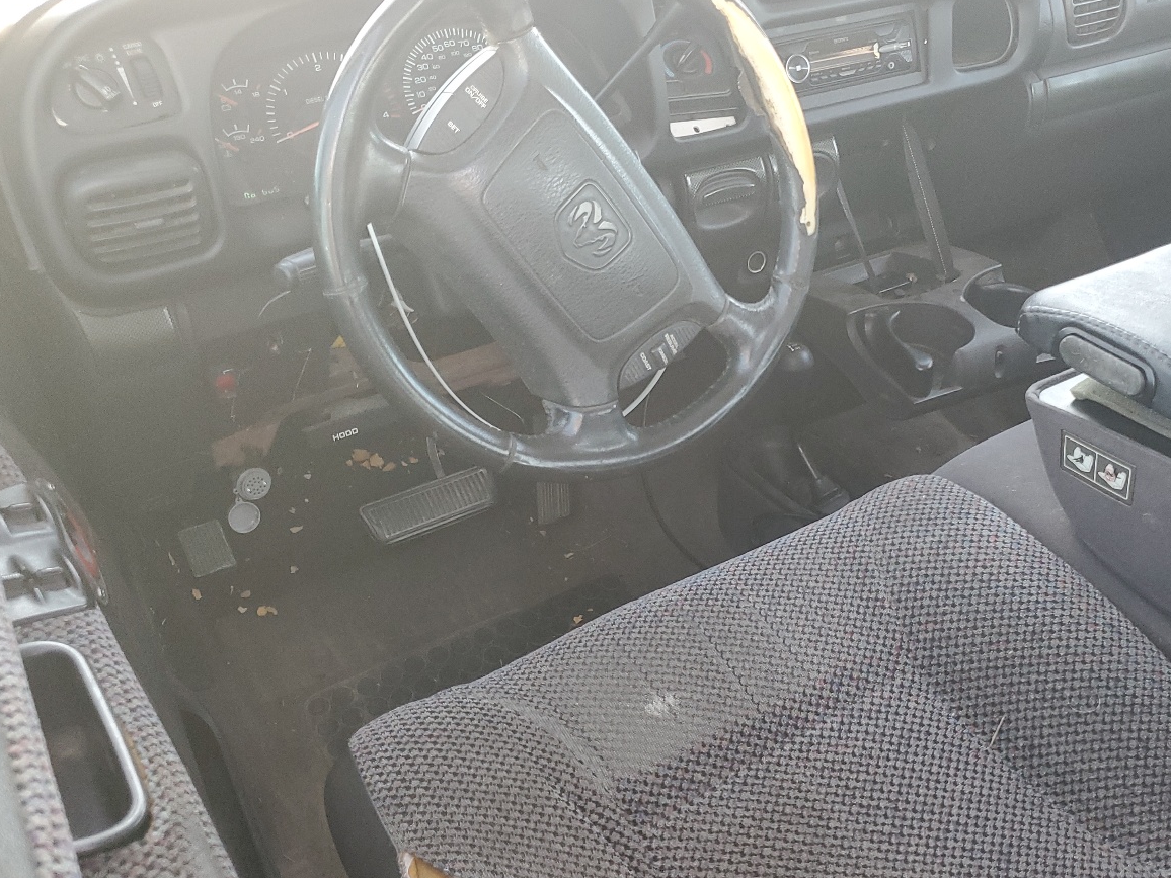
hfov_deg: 50.5
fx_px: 1218
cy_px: 482
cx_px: 773
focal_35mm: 36
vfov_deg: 39.6
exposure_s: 1/60.2
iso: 110
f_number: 1.5
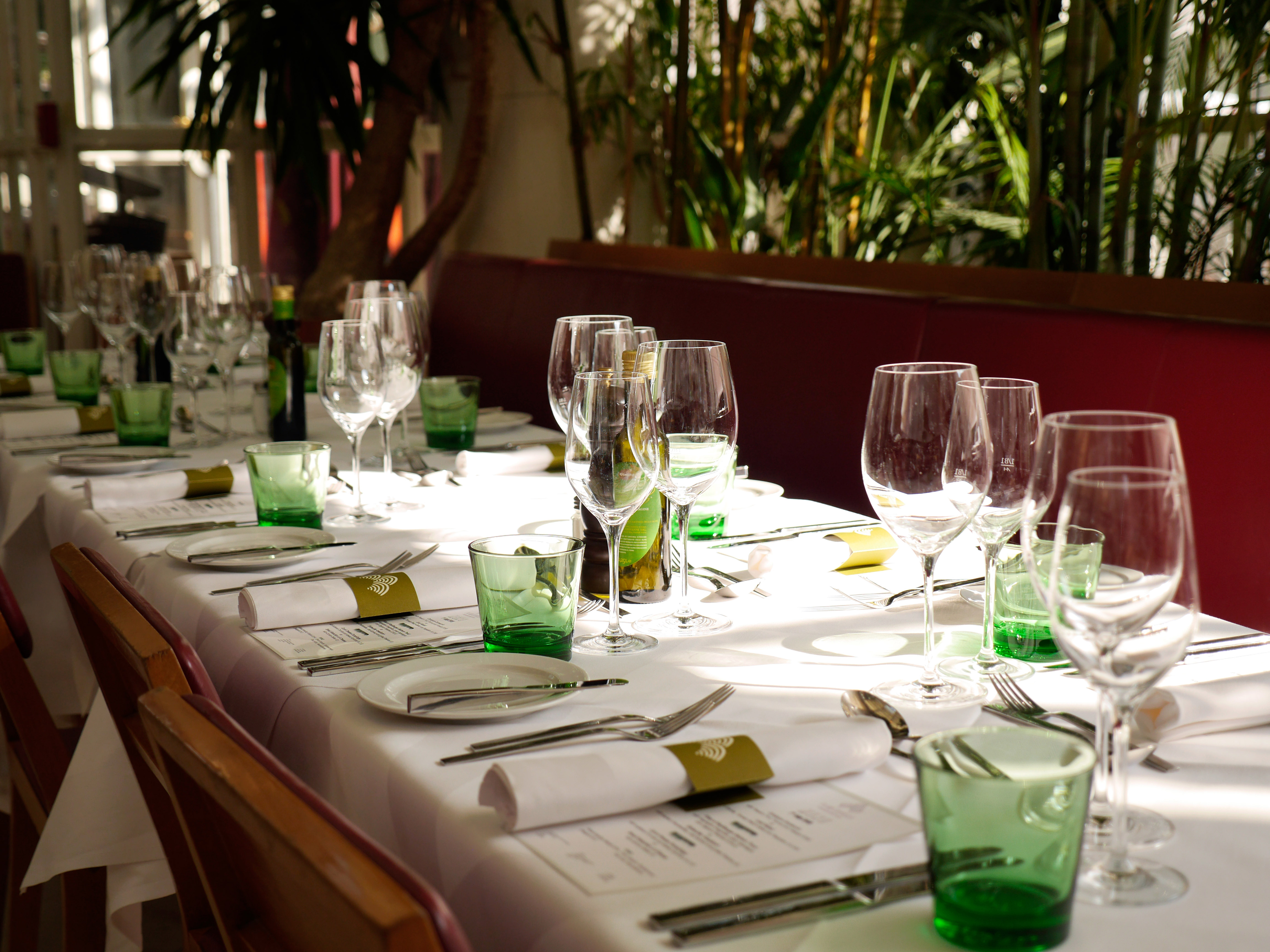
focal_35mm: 52
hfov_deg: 36.8
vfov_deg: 28.0
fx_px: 1908
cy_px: 476
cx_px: 635
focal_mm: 26
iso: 200
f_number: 2.8
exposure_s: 1/640
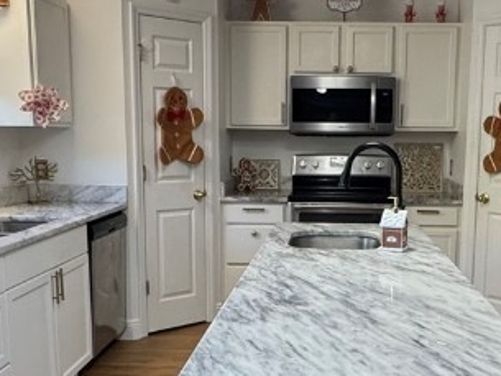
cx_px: 319
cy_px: 246
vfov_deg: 30.7
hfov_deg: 40.1
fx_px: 681
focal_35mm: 47
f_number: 2.2
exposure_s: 1/120
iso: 250
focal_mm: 2.22
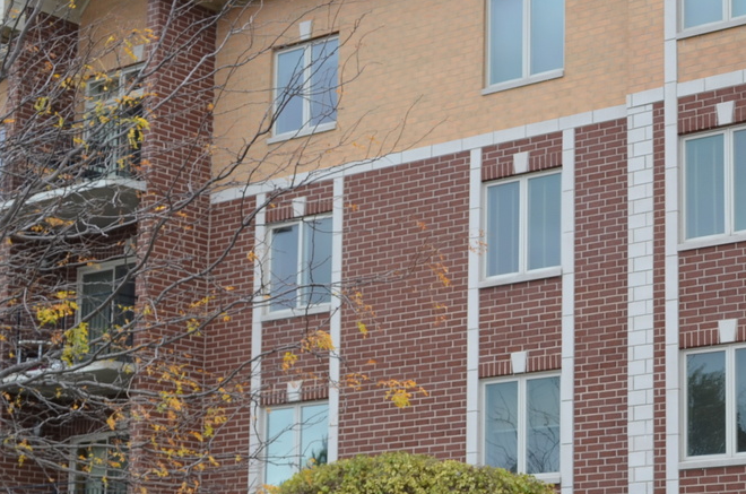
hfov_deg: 22.3
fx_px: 1840
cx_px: 695
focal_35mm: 89
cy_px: 413
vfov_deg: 15.2
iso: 200
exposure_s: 1/125
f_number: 5.6
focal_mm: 24
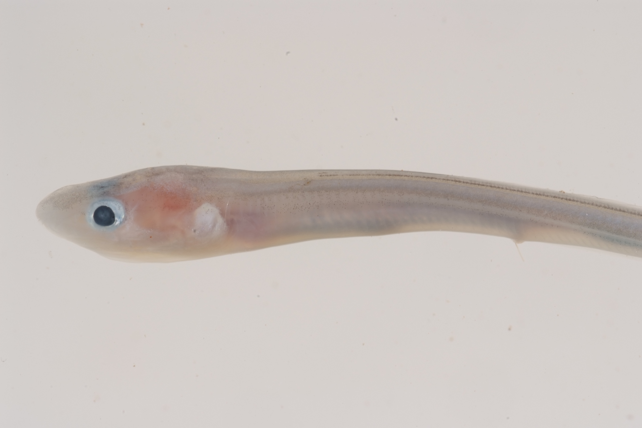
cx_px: 321
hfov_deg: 13.0
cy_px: 214
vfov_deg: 8.7
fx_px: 2817
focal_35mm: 158
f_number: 36
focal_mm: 105
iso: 100
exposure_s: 1/60
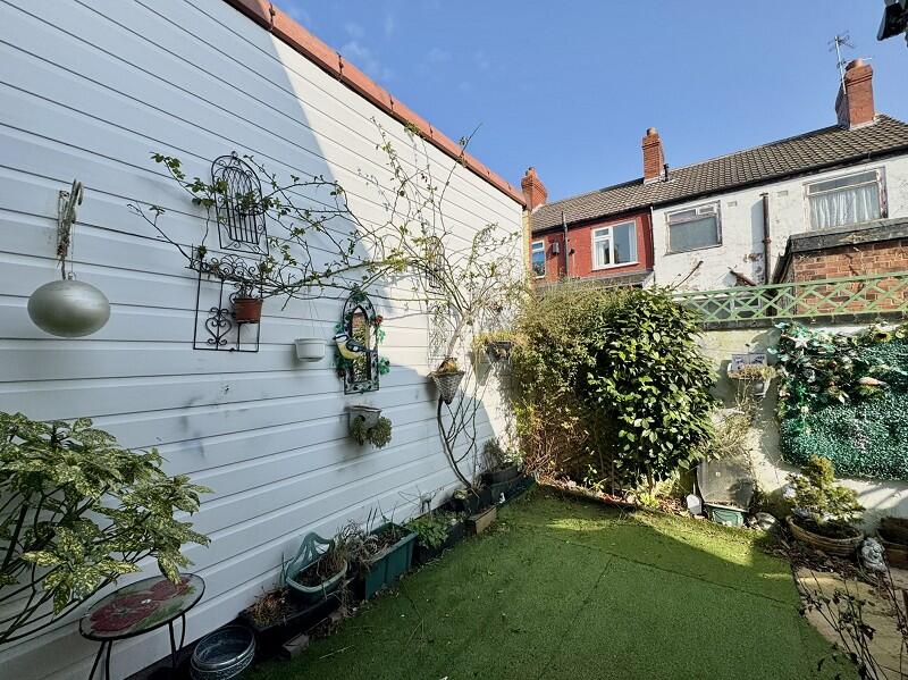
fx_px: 367
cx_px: 454
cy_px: 340
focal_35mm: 14
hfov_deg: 102.1
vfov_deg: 85.6
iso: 50
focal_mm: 2.22
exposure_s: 1/2342
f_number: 2.2
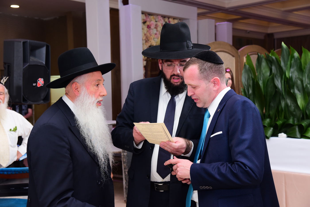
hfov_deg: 38.2
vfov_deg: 26.0
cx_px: 155
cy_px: 104
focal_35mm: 52
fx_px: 448
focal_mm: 52
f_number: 4.5
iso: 1250
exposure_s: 1/160
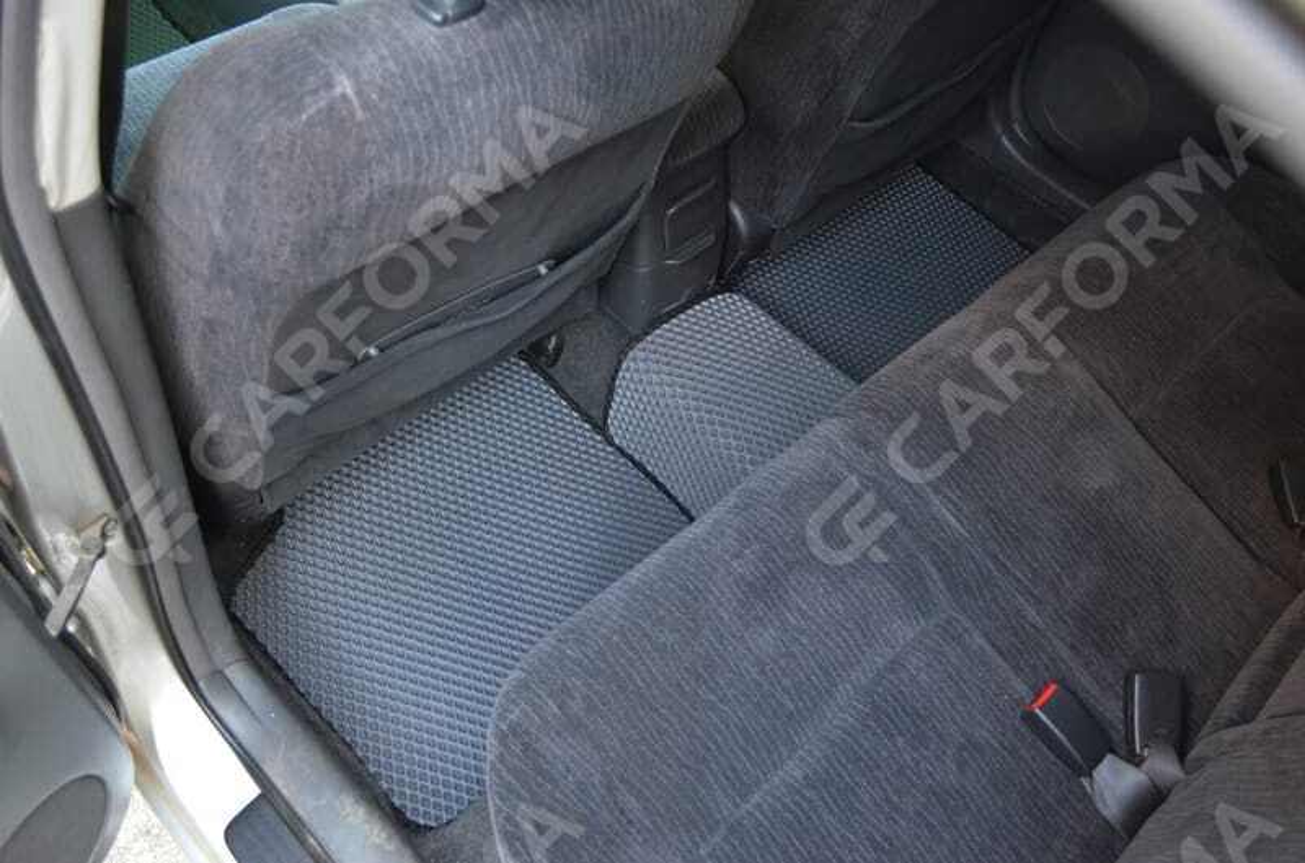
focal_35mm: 33
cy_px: 432
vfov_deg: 39.8
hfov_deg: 57.3
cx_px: 652
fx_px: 1193
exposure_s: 1/25
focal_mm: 22
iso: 3200
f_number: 3.8
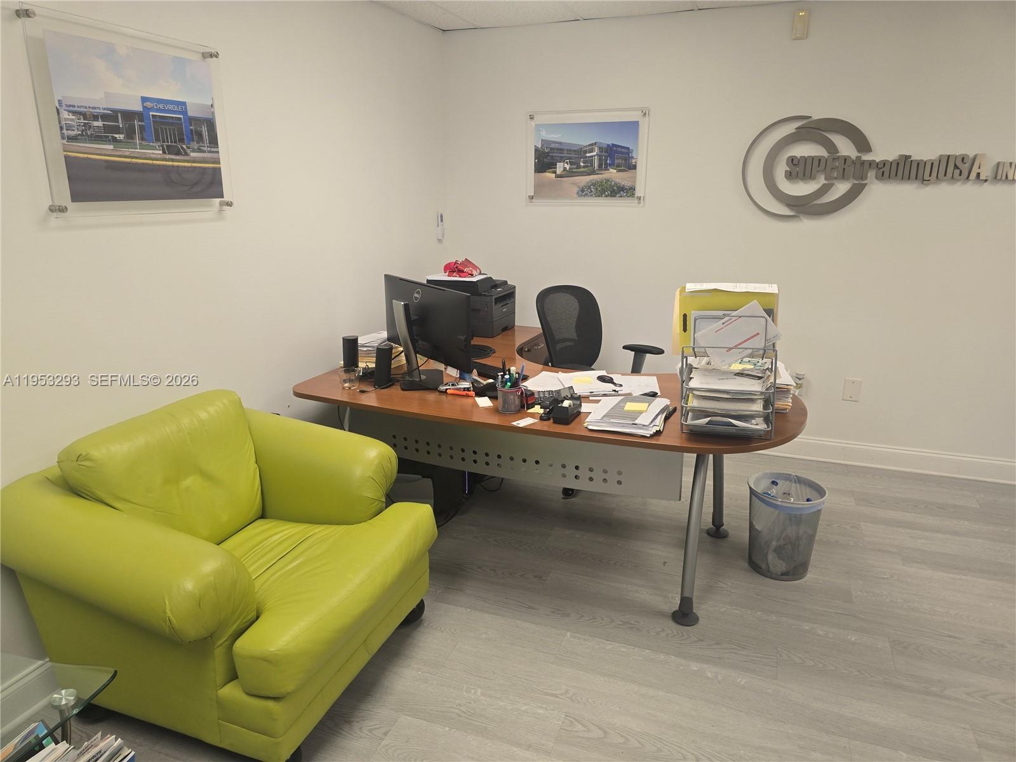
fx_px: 675
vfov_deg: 58.9
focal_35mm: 23
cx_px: 508
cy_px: 381
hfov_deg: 73.9
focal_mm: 6.3
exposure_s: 1/120
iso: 100
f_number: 1.7
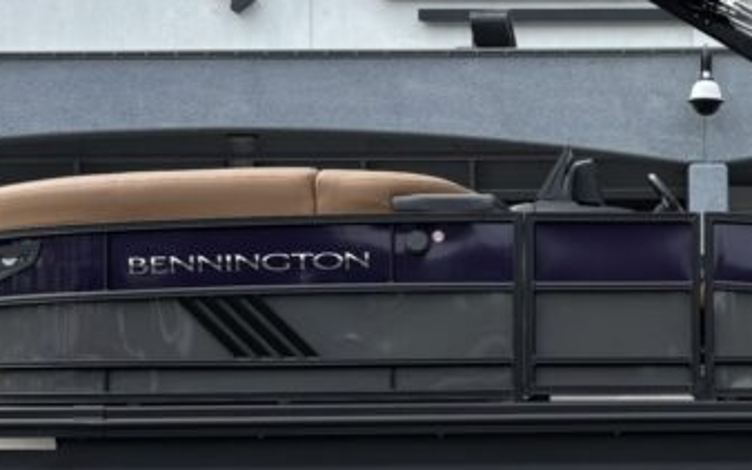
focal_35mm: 87
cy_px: 296
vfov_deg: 15.0
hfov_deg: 22.9
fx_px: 1782
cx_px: 744
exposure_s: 1/2288
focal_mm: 5.96
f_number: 1.6
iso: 50
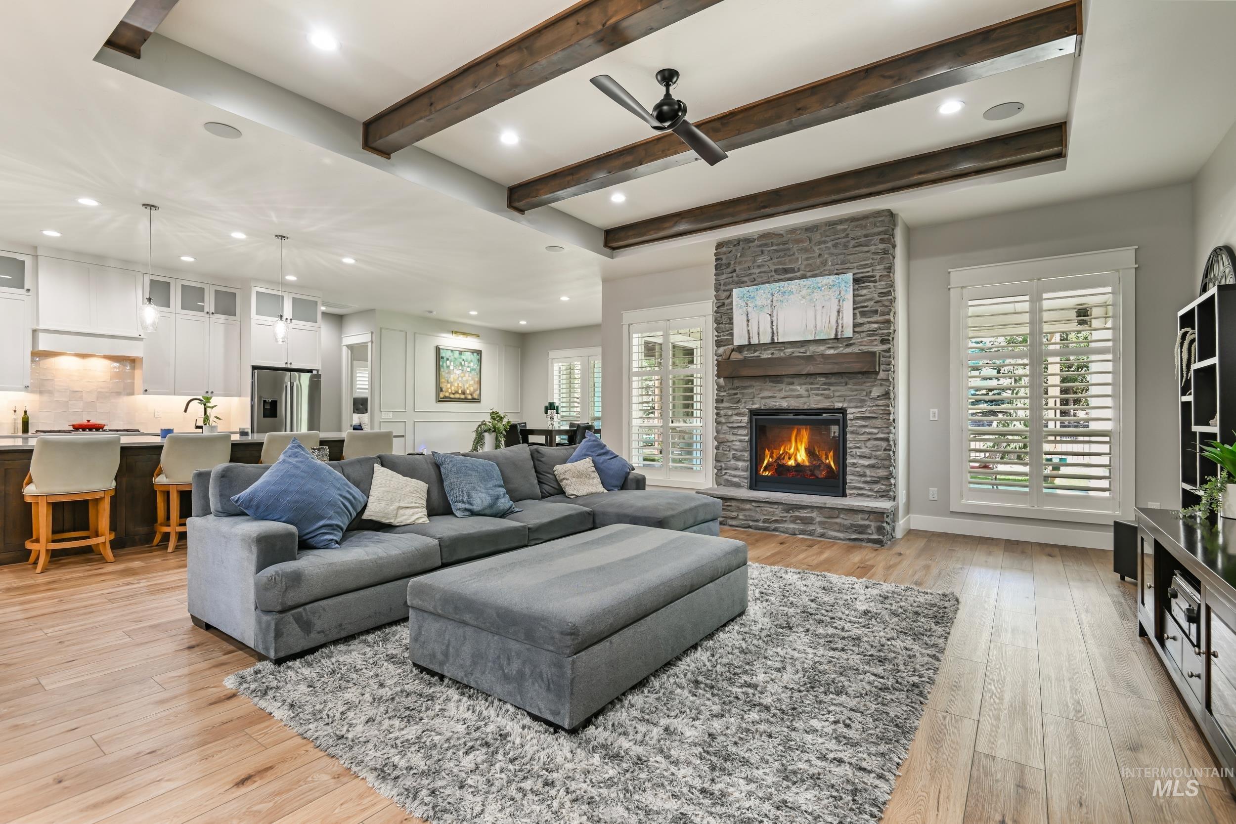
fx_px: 549
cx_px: 618
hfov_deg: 96.7
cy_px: 412
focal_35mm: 16
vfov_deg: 73.8
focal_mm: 16
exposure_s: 1
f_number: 8
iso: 200
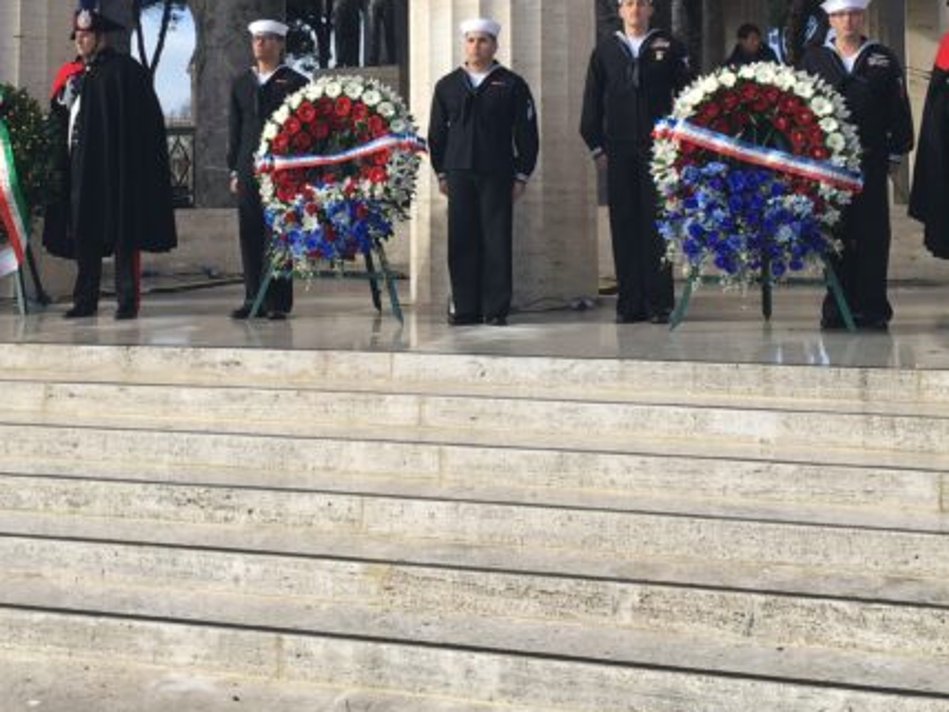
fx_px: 1426
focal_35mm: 52
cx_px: 368
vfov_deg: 27.2
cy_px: 98
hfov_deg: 36.6
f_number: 2.2
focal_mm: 4.15
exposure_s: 1/974
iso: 25
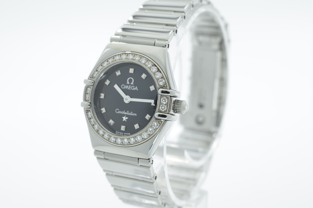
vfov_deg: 22.5
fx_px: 521
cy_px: 104
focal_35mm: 60
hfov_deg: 33.5
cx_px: 156
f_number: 13
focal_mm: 40
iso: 100
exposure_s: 1/15
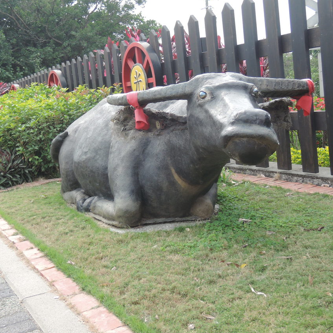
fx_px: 522
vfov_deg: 35.4
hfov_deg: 35.3
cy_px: 164
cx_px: 176
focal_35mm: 48
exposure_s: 1/50
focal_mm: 8.6
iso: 125
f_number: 3.5
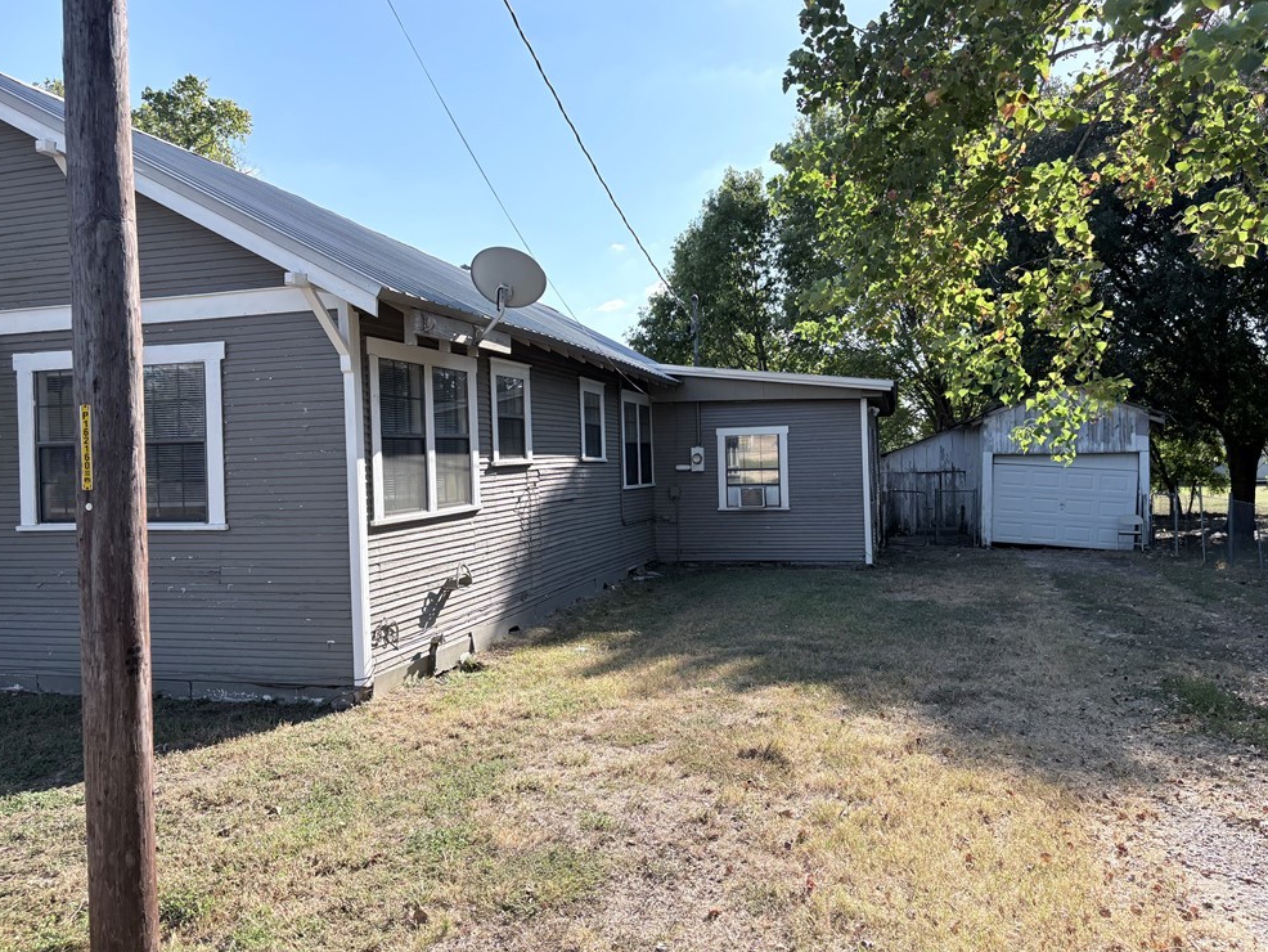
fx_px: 989
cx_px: 625
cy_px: 466
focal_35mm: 27
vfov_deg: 51.4
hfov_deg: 65.3
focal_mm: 5.96
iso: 64
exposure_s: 1/2141
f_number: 1.6
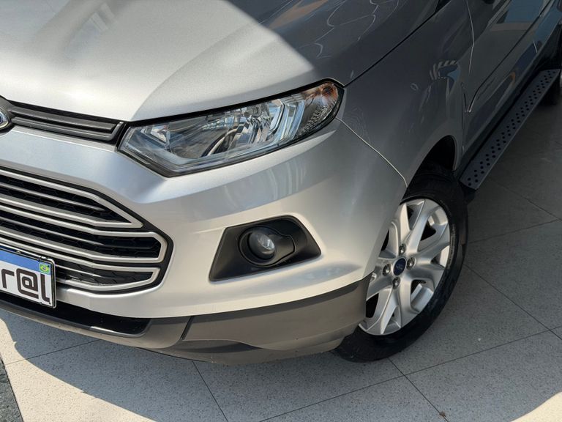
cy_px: 211
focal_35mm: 48
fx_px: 779
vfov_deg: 30.3
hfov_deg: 39.7
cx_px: 281
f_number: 1.78
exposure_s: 1/4878
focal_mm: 6.76
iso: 100
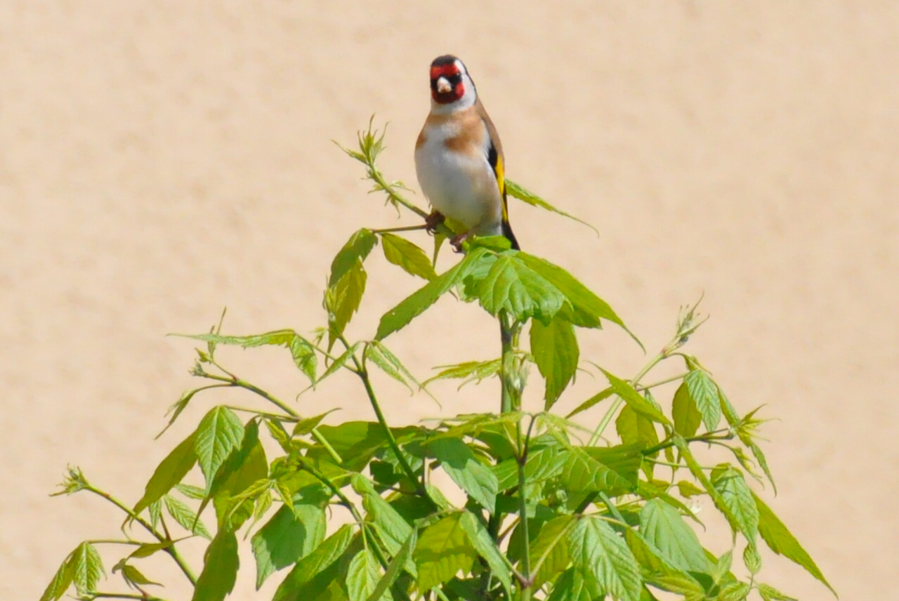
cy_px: 300
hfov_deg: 4.6
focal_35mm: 450
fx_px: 11247
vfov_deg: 3.1
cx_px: 450
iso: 2000
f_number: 10
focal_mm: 300
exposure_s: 1/4000
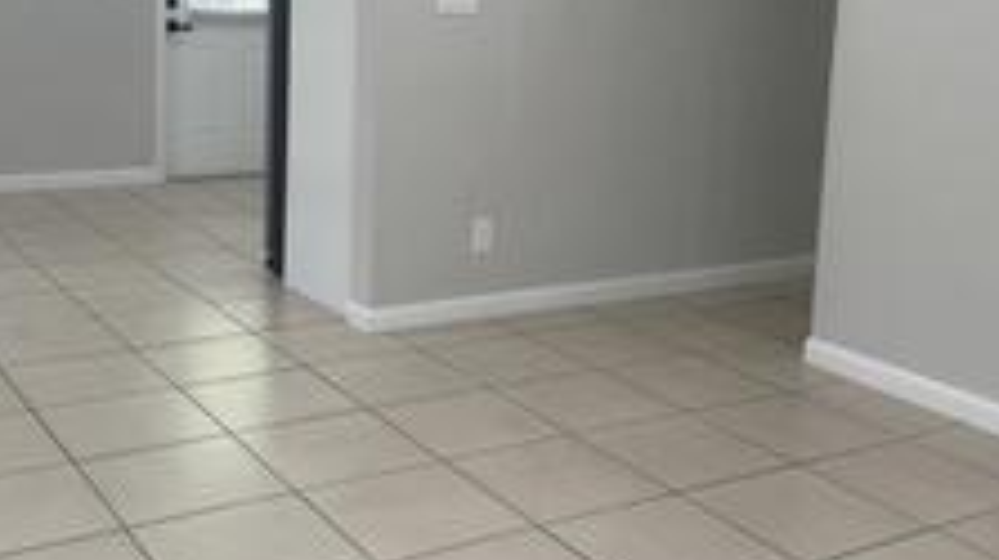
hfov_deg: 43.6
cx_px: 417
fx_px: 1244
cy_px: 148
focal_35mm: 47
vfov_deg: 25.1
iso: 80
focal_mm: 6.76
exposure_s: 1/125
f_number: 1.78
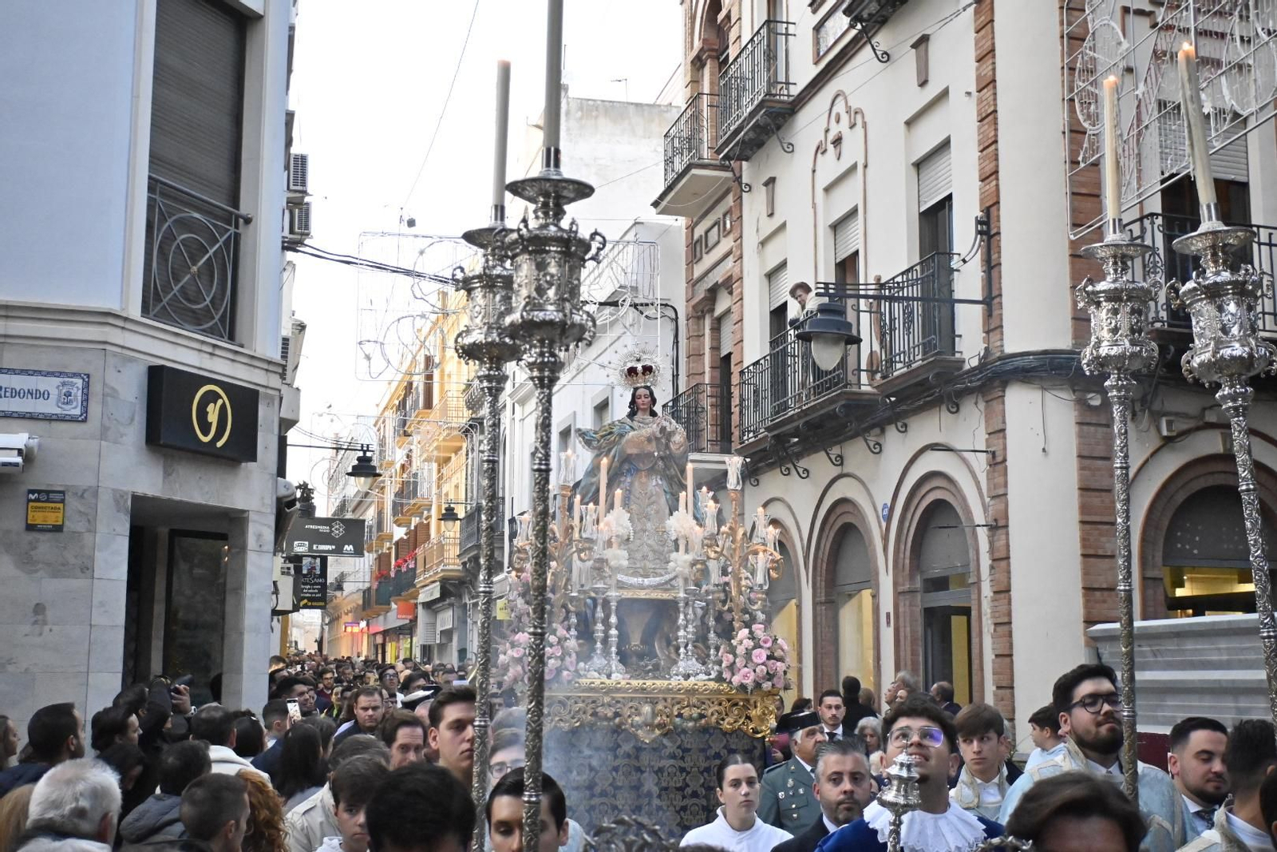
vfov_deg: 29.9
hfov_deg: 43.6
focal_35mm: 45
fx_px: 1596
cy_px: 426
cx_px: 638
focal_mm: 30
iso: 5000
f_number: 4.8
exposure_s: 1/320
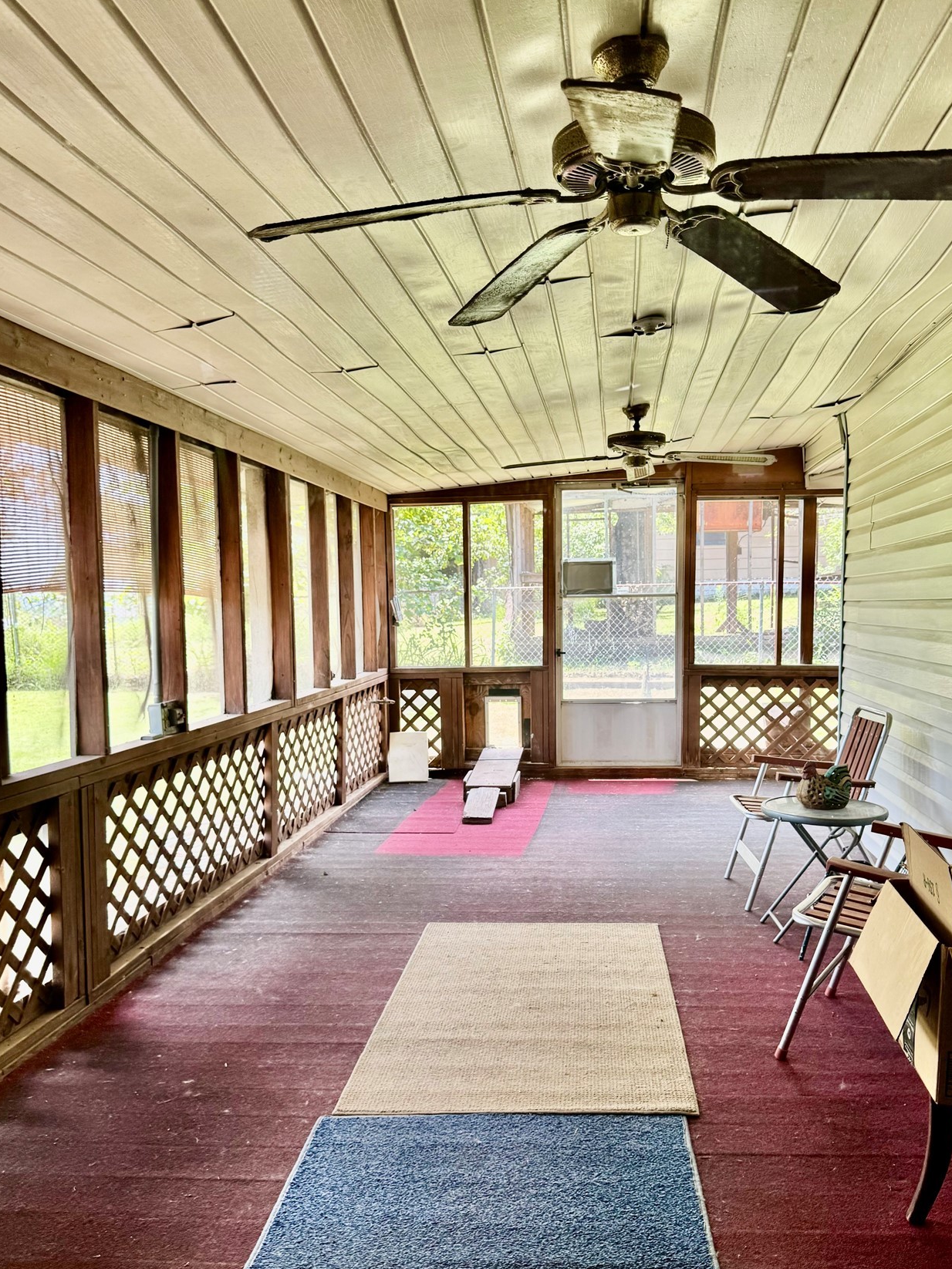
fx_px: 1027
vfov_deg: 63.2
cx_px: 538
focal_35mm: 28
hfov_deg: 49.6
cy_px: 715
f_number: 1.78
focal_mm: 6.76
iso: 80
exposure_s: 1/121
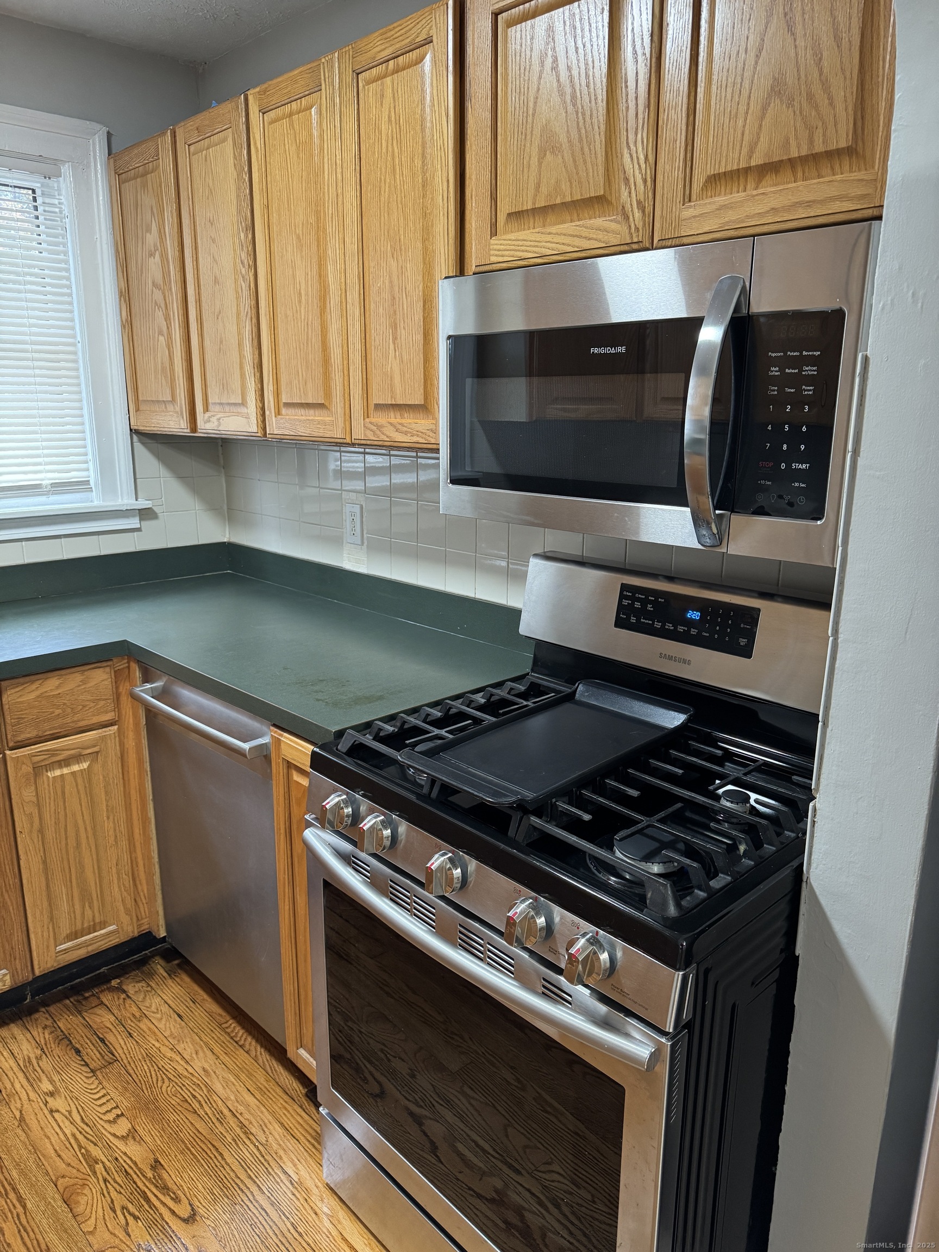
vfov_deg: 71.6
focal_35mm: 24
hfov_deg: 56.8
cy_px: 626
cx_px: 470
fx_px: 868
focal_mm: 6.76
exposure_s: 1/60
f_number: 1.78
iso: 400
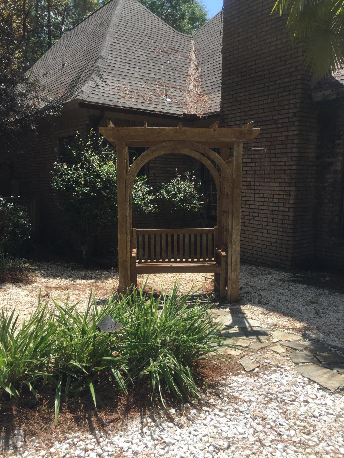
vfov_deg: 61.7
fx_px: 384
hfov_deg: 48.2
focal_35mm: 29
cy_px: 229
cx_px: 172
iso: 32
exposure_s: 1/1276
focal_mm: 4.15
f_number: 2.2
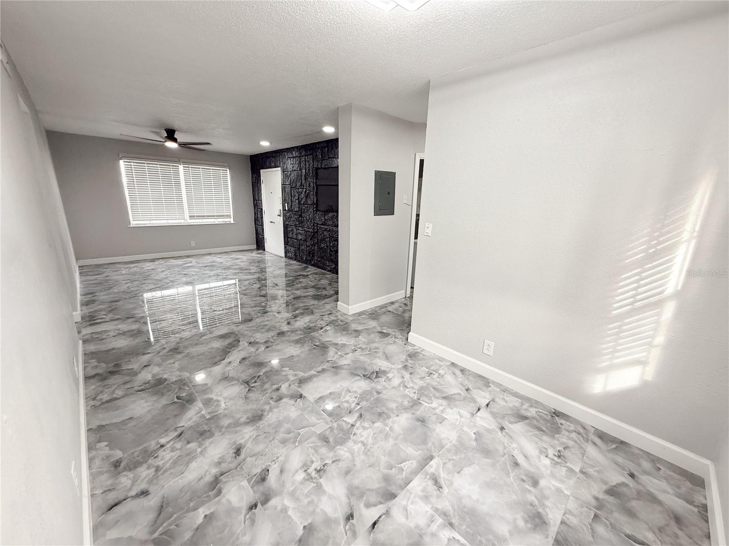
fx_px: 295
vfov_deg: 85.7
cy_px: 273
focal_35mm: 14
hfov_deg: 102.1
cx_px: 364
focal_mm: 2.22
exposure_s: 1/65
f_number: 2.2
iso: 160
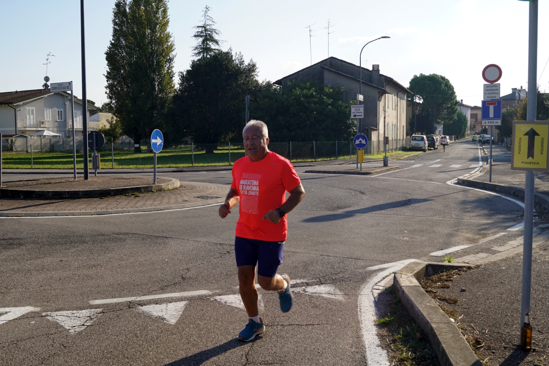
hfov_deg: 53.1
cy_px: 183
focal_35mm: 36
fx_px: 549
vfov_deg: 36.9
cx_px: 274
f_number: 8
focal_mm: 24
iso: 100
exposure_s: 1/200
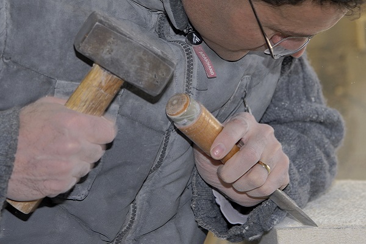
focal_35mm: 158
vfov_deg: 8.7
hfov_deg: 13.0
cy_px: 122
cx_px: 183
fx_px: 1601
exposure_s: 1/60
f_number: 6.3
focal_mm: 105
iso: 200
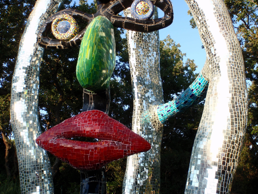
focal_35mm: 36
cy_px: 97
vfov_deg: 39.7
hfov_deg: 51.4
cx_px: 129
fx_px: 268
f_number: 5
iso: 64
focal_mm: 6.53
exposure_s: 1/80
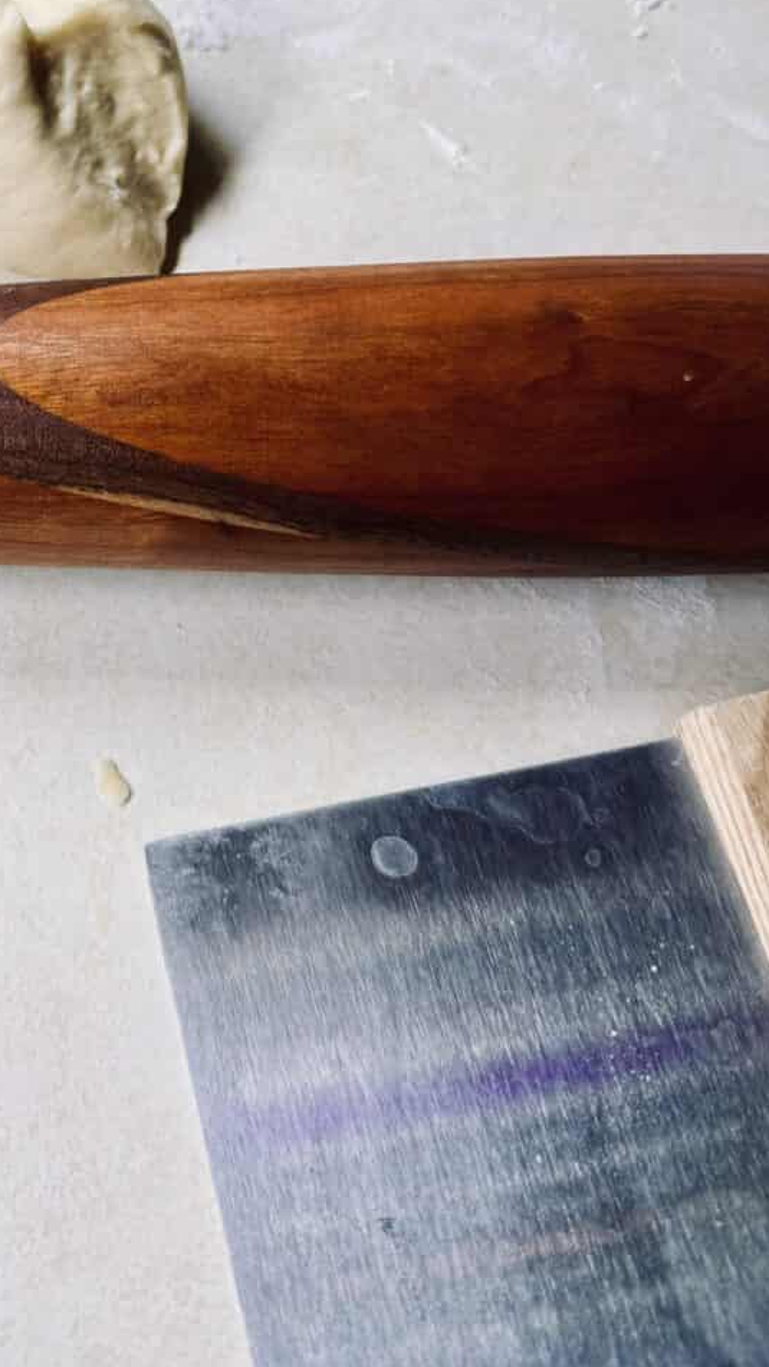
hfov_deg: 25.8
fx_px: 1595
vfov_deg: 44.6
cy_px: 312
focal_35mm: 44
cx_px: 4
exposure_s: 1/379
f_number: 1.78
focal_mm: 6.76
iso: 80
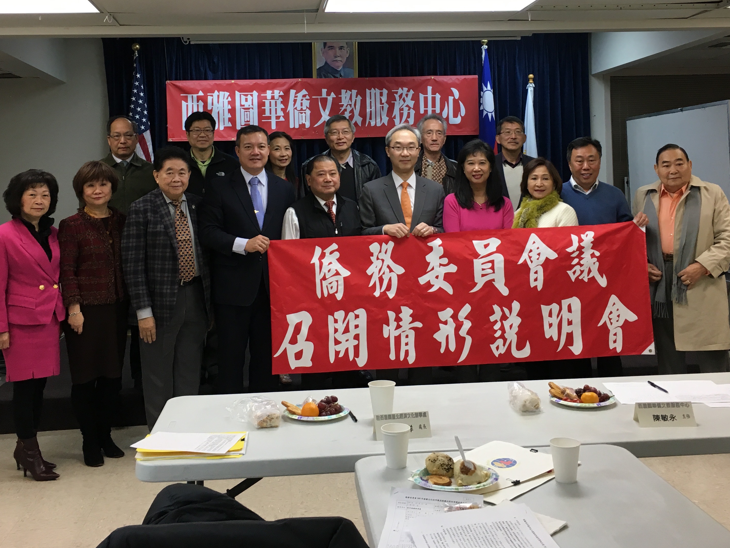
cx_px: 358
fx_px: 865
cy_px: 165
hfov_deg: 45.8
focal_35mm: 41
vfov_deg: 34.7
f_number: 2.2
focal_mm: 4.15
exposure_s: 1/30
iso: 25
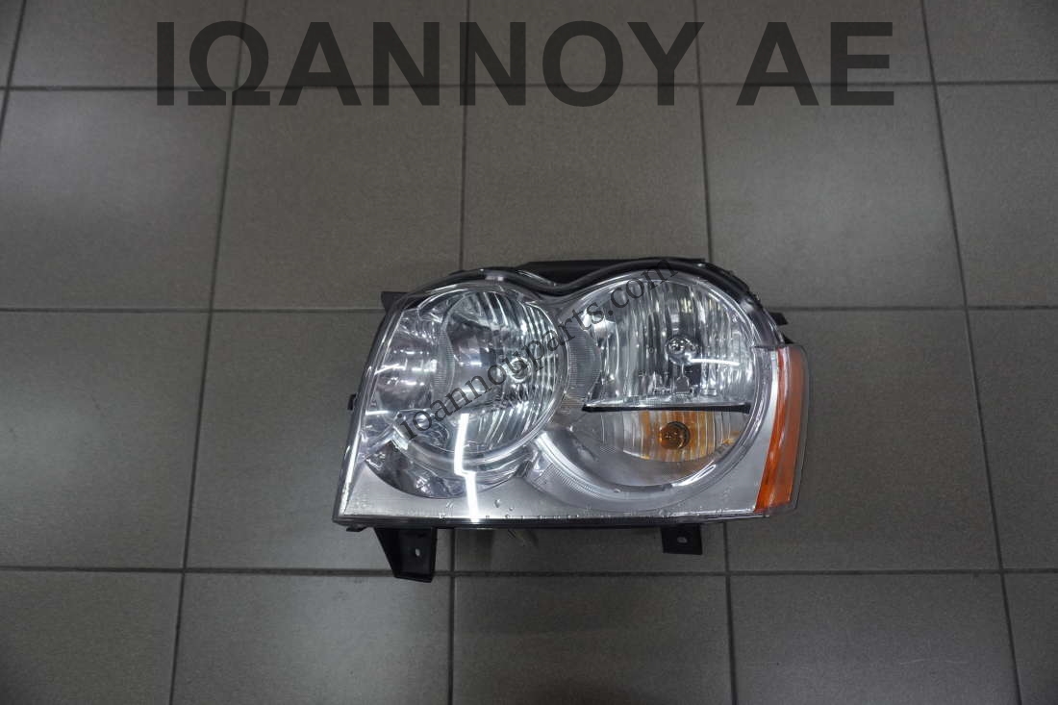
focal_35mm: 24
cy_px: 352
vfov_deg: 53.1
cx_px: 529
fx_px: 705
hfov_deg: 73.8
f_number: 4
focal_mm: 16
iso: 1000
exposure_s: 1/160
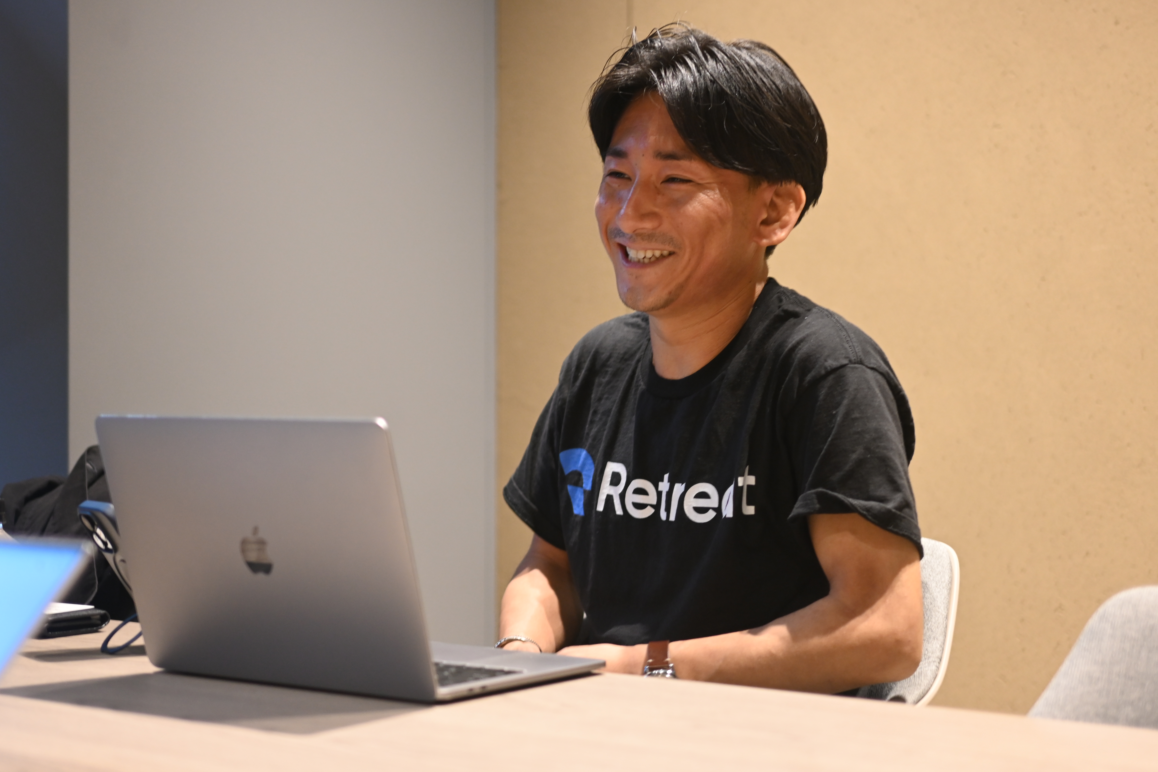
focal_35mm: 60
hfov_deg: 33.4
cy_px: 386
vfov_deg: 22.6
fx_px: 1930
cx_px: 579
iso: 800
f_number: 2
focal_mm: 40
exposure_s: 1/60
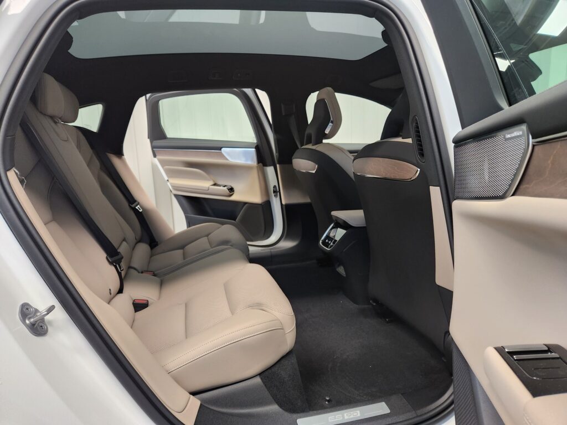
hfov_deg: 73.9
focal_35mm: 23
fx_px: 377
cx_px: 284
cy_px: 212
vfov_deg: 58.9
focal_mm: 5.4
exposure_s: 1/100
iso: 320
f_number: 1.8
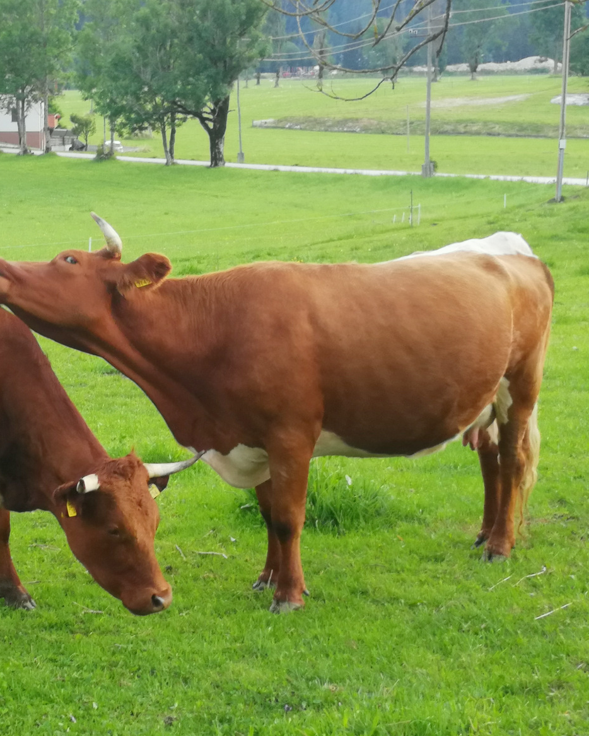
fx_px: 1721
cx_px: 88
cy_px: 360
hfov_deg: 19.2
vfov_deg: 24.1
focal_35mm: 79
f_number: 1.8
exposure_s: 1/50
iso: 100
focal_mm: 3.95
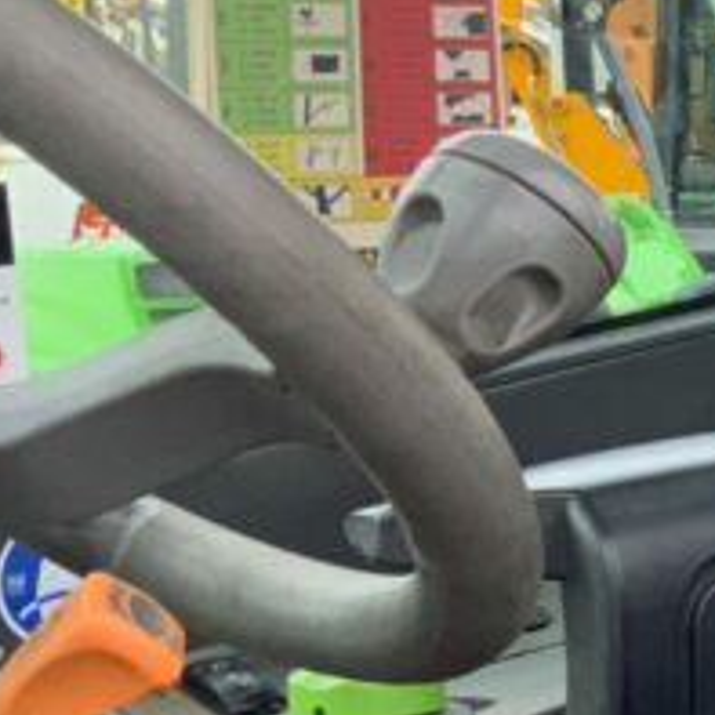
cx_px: 1582
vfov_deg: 13.1
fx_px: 3108
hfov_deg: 11.4
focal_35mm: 133
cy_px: 428
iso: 16
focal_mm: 3
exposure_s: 1/181
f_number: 1.8
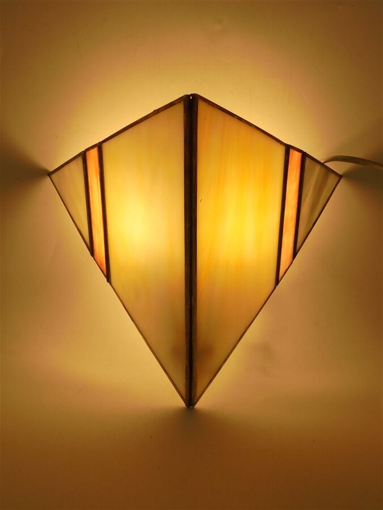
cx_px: 192
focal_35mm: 34
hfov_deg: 41.8
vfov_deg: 54.0
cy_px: 255
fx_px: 502
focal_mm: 6.1
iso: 100
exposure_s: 1/100
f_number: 4
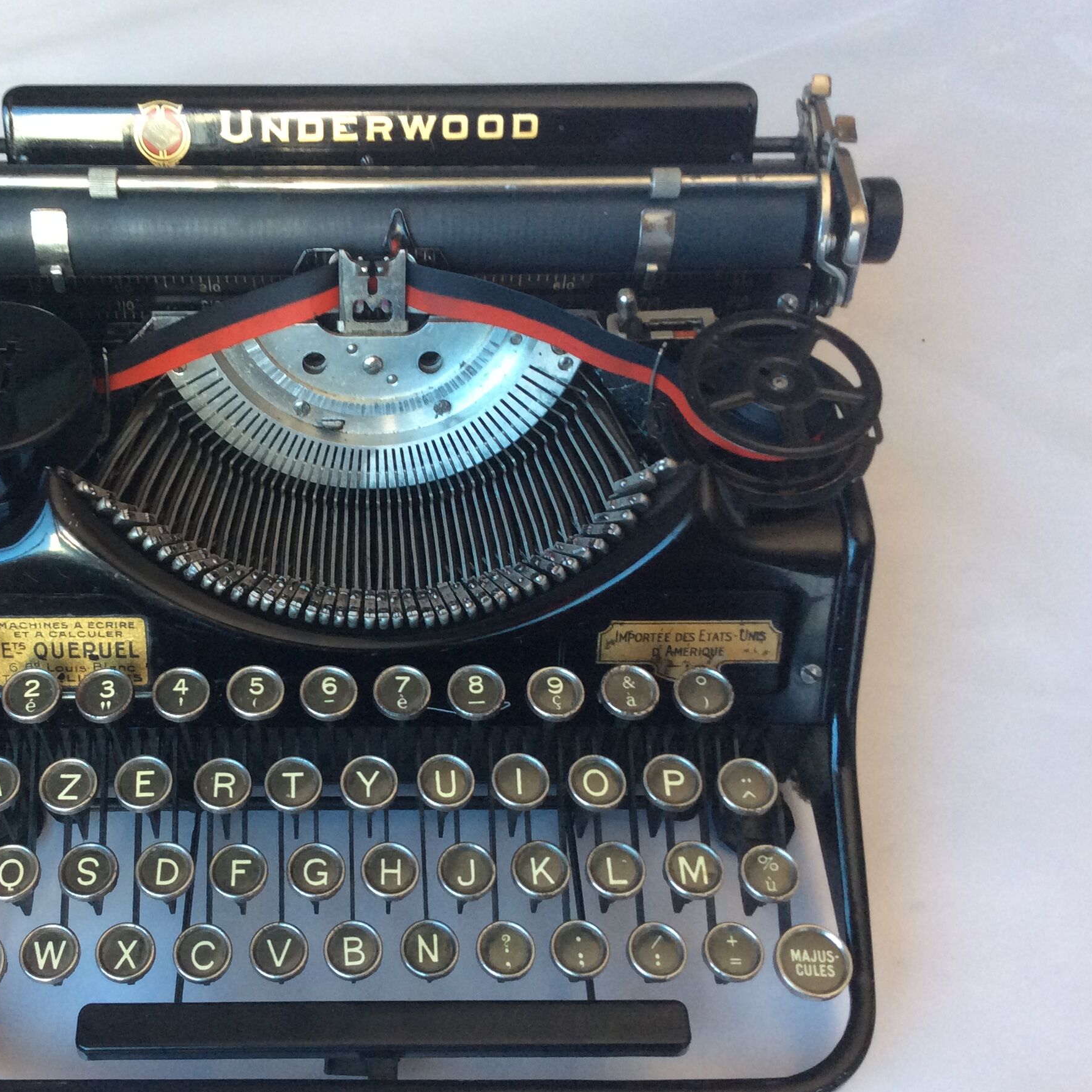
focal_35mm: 41
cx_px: 345
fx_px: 1463
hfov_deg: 40.3
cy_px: 591
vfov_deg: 40.9
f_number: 2.4
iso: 64
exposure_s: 1/25
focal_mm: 3.3
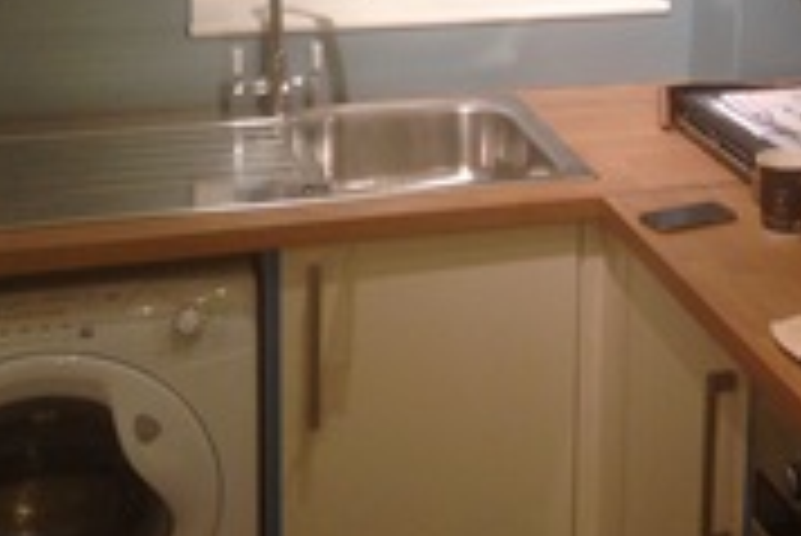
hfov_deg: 26.0
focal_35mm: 77
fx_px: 1715
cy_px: 5
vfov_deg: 17.4
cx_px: 590
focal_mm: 4.12
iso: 125
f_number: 2.4
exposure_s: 1/20
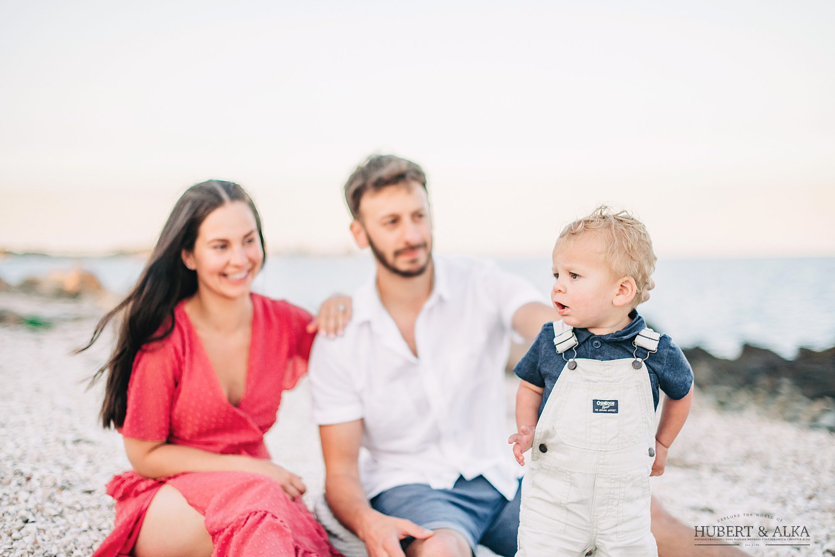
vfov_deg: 27.0
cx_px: 418
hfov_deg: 39.6
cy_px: 278
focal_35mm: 50
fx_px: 1160
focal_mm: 50
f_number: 1.4
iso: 400
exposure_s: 1/2500
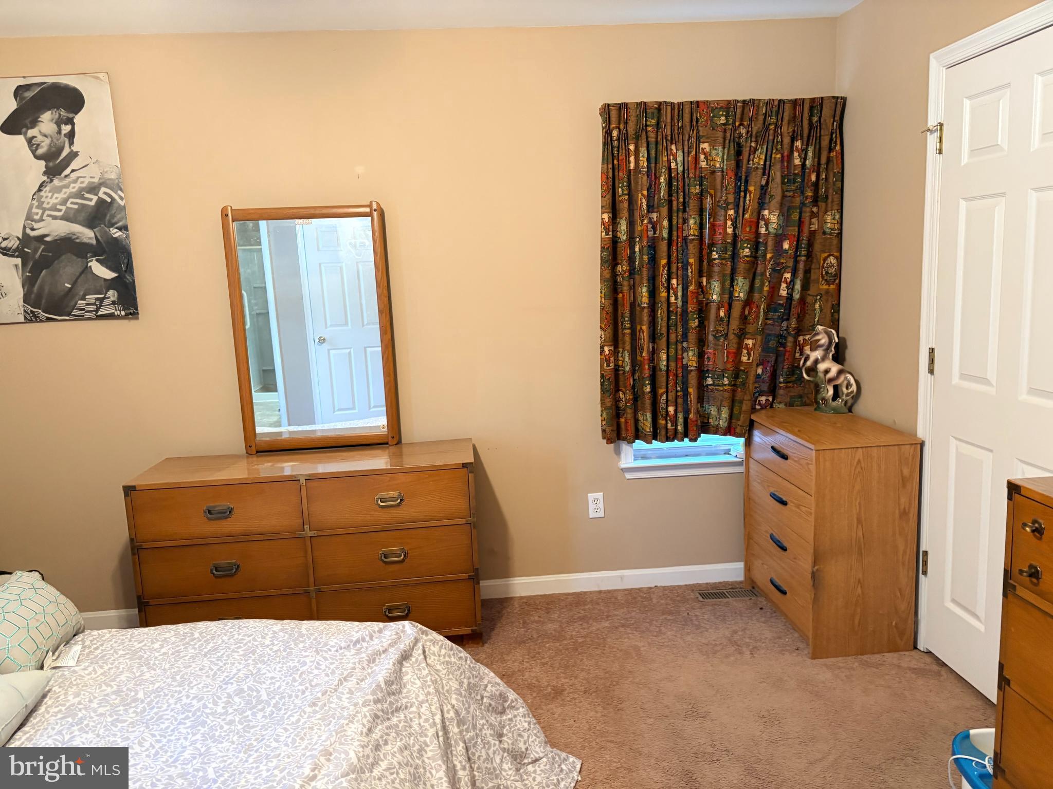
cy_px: 394
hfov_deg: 67.3
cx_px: 526
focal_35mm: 26
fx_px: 791
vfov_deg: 53.1
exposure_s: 1/60
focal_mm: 5.96
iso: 250
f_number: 1.6
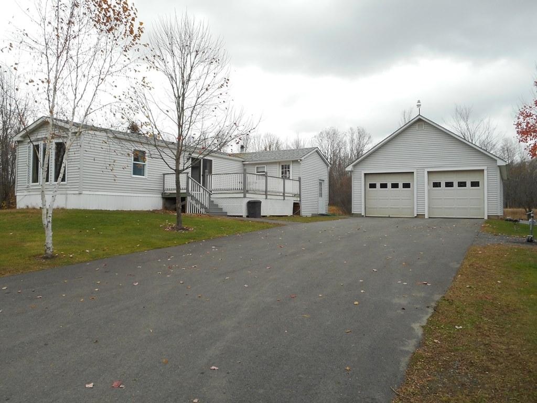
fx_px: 450
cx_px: 268
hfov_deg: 61.7
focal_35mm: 29
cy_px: 202
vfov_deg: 48.2
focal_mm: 5.2
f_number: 4
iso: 80
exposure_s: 1/100
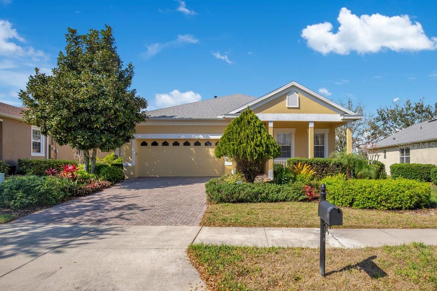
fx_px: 194
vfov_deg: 73.8
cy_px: 146
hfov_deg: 96.7
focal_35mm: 16
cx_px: 218
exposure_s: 1/160
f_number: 10
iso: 100
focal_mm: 16
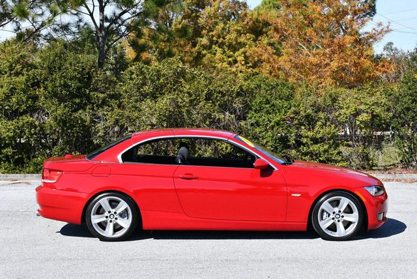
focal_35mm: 68
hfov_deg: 29.6
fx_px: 788
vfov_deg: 20.1
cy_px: 140
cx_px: 208
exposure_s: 1/250
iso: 100
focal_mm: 34
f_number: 8
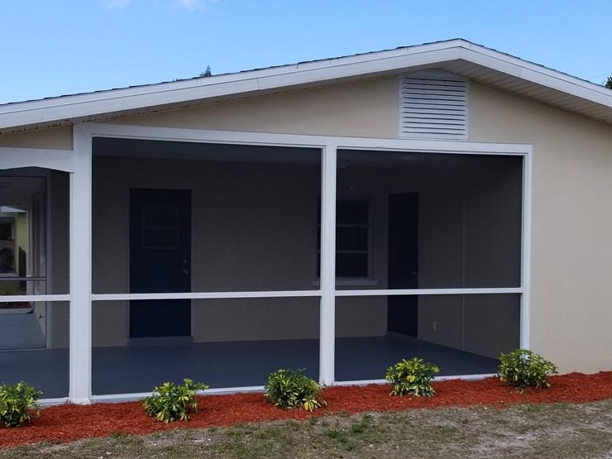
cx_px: 337
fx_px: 636
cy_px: 267
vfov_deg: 39.5
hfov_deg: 51.3
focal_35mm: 36
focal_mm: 4.25
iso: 50
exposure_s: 1/1502
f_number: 1.7
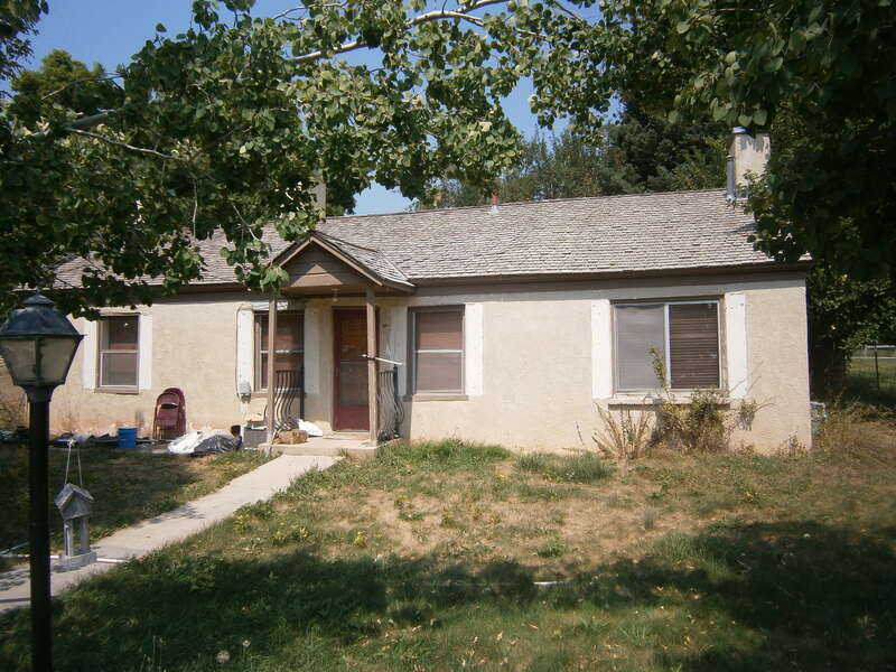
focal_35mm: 26
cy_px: 336
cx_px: 448
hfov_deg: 67.3
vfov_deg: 53.1
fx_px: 673
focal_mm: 4.7
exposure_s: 1/1250
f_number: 2.8
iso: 80
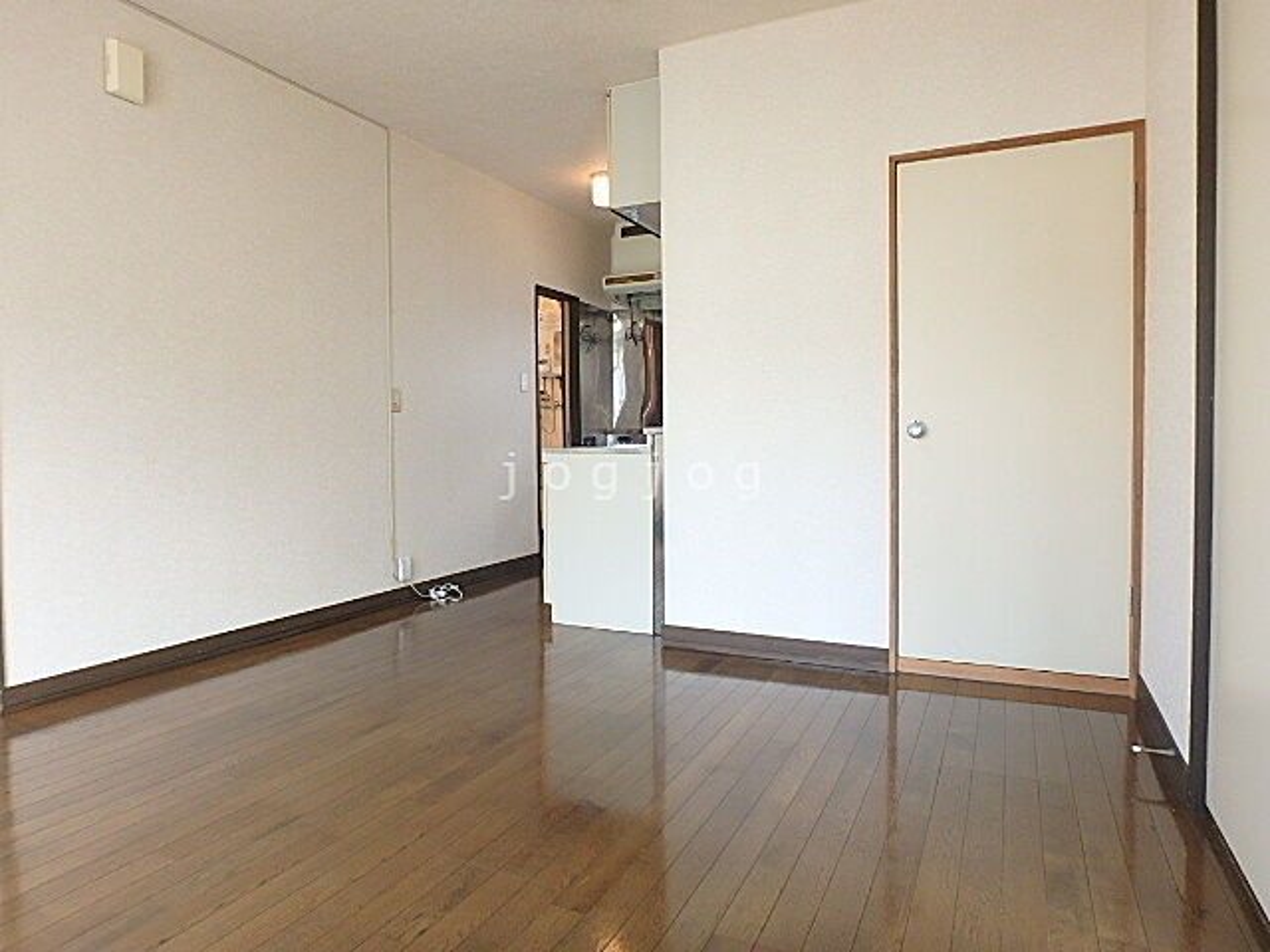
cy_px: 476
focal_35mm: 21
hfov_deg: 79.0
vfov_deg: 63.4
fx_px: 770
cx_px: 635
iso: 200
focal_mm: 3.7
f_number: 3.5
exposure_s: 1/50
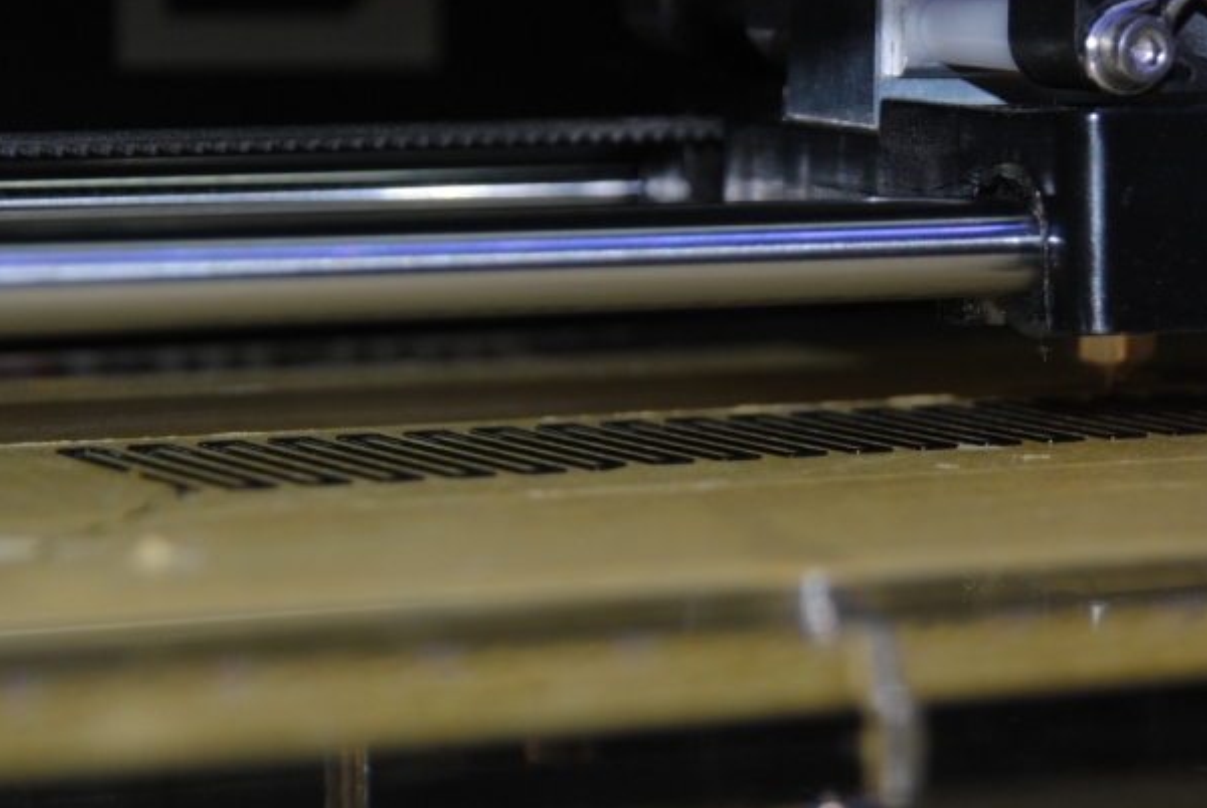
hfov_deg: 10.5
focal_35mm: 195
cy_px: 448
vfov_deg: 7.1
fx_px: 6547
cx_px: 827
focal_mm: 72
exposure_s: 1/125
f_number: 5.3
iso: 100
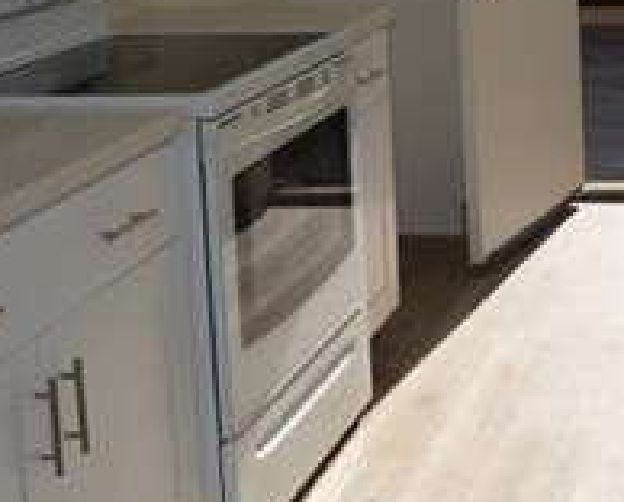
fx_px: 1369
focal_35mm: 74
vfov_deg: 19.8
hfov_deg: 22.9
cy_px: -64
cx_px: 807
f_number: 10
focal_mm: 10
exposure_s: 1/200
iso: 100
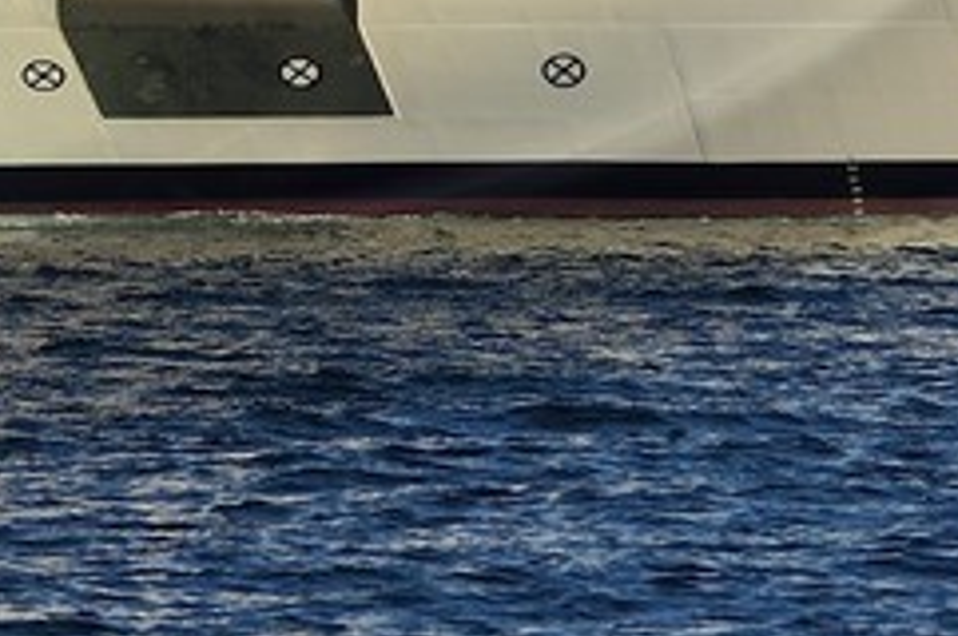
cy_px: -1212
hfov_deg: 3.4
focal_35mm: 611
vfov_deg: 2.2
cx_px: 56
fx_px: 16237
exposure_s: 1/640
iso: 200
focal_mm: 92
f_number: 7.1
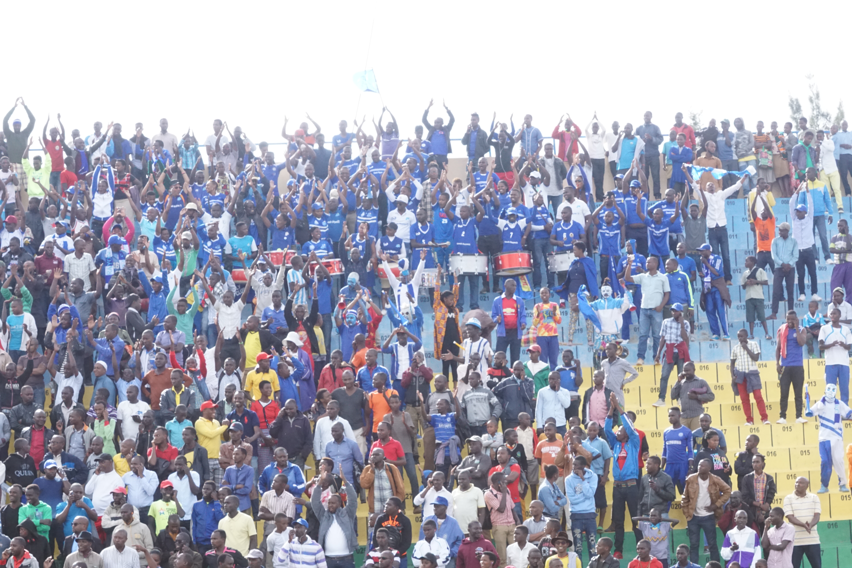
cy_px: 284
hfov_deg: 15.2
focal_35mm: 135
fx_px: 3195
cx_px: 426
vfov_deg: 10.2
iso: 2000
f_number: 11
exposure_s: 1/400
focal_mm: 90
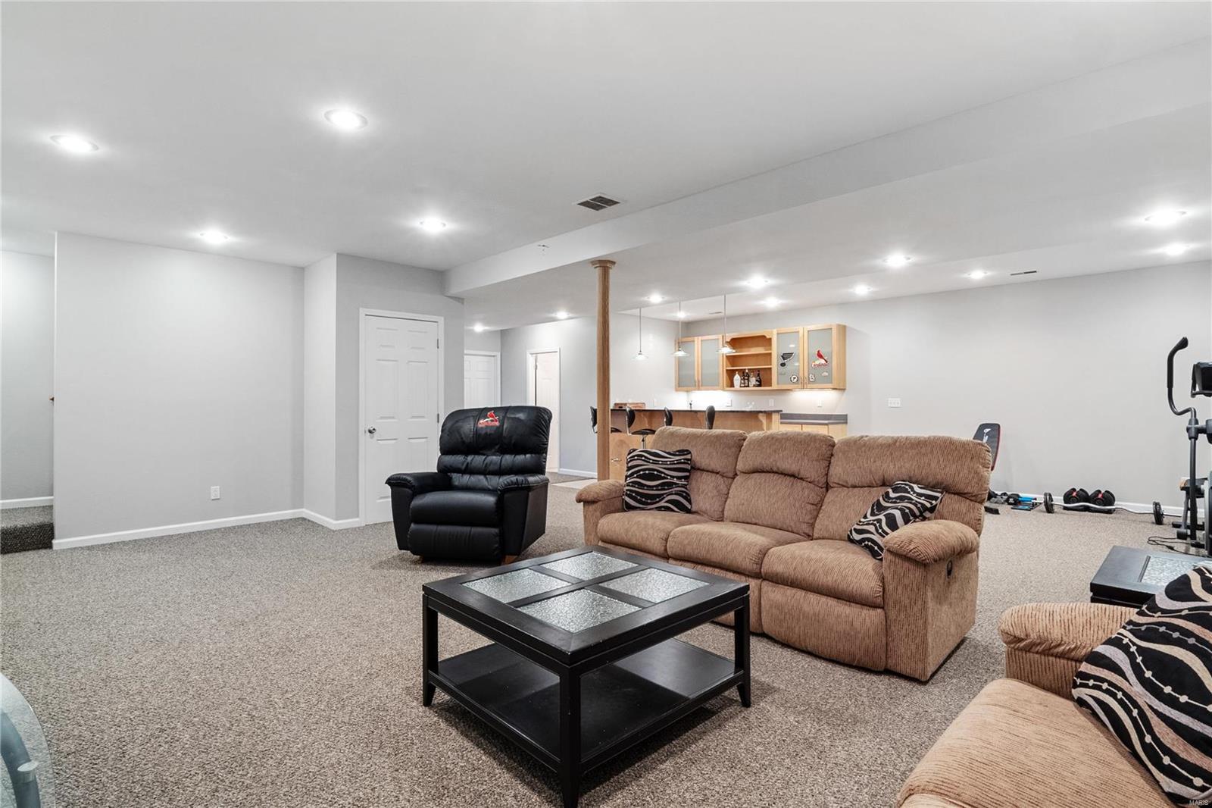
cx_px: 606
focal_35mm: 18
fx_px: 606
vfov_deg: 67.4
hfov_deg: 90.0
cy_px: 404
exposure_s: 2
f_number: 10
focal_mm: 9
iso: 400
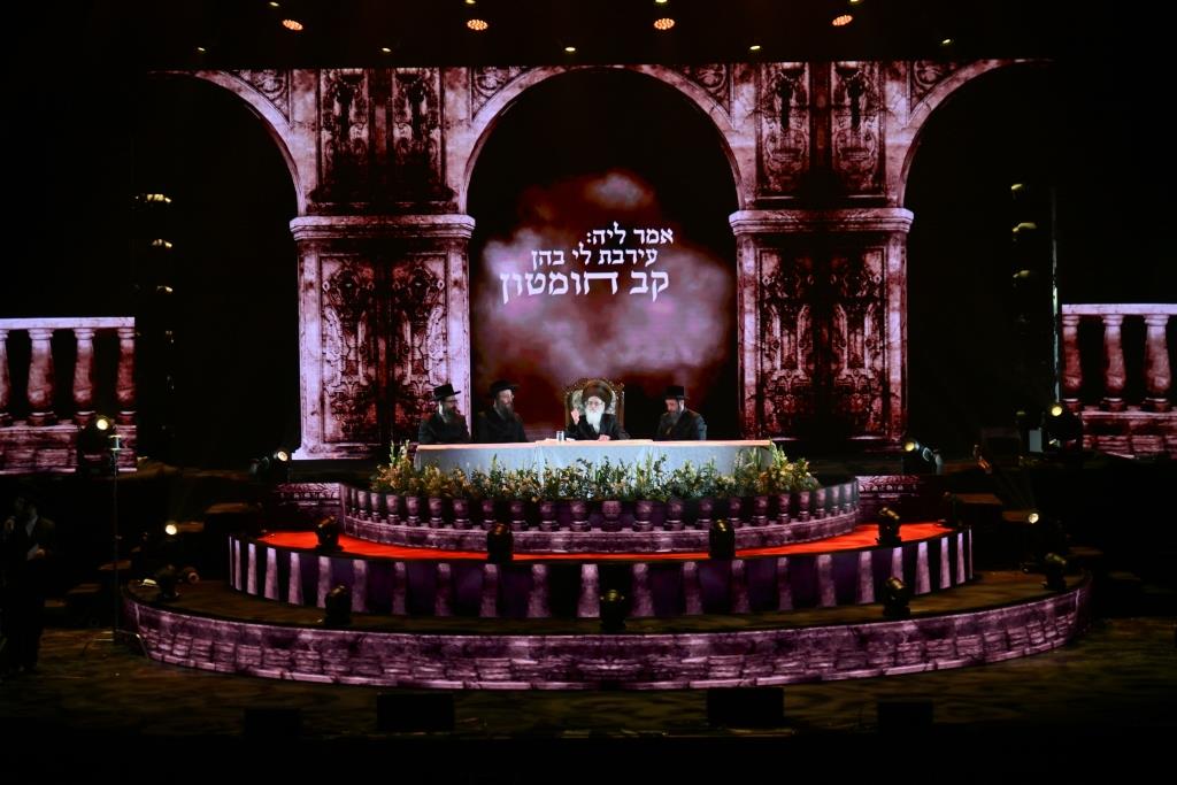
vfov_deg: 14.4
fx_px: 3106
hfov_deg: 21.5
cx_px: 588
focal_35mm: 95
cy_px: 392
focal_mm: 95
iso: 200
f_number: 4
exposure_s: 1/160
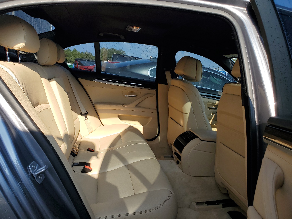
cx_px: 146
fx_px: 219
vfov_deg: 53.1
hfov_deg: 67.3
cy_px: 110
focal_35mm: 26
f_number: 1.5
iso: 50
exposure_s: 1/556
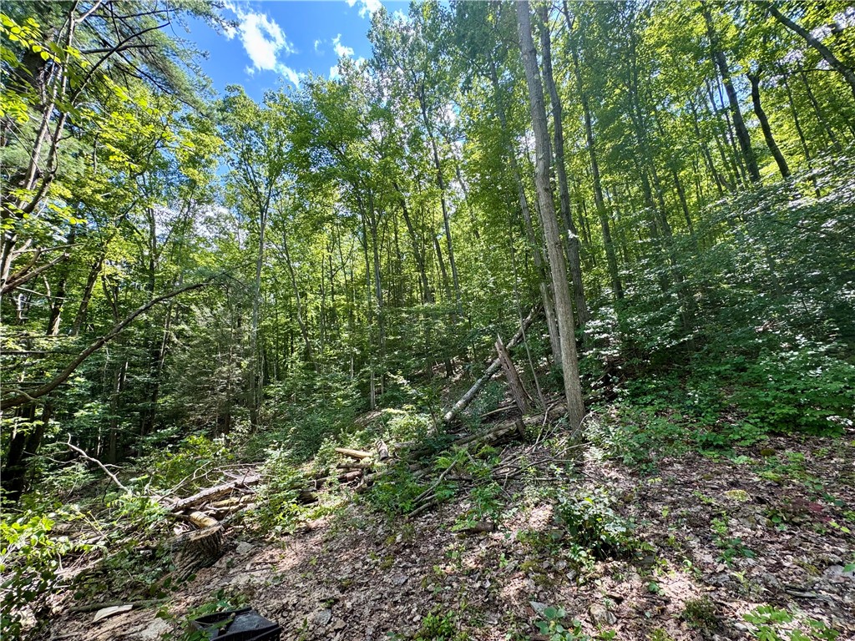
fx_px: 346
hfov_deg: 102.1
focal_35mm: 14
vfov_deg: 85.7
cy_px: 320
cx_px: 428
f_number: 2.2
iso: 40
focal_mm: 2.22
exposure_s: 1/109
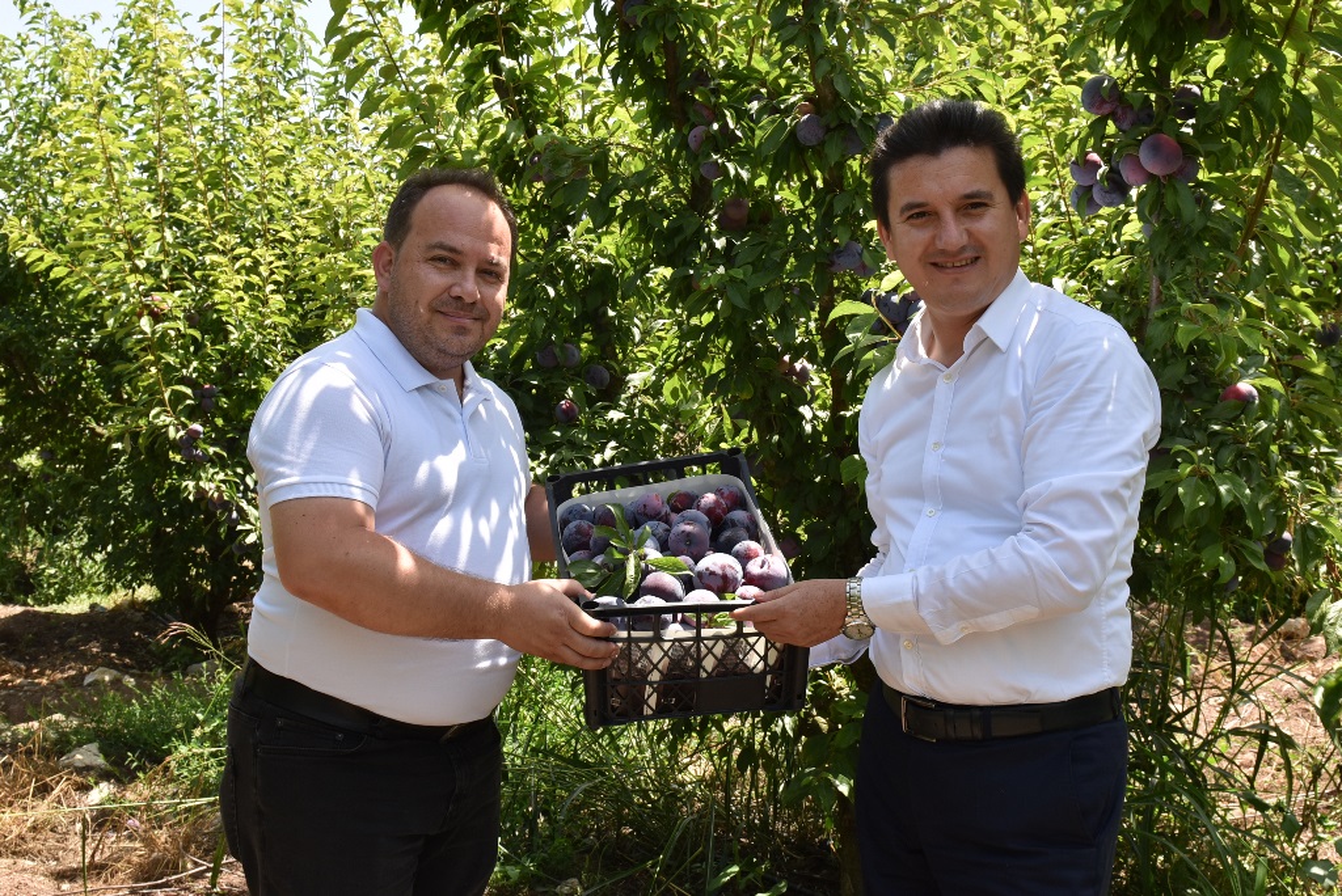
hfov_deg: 53.1
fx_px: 1343
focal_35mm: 36
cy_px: 448
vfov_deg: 36.9
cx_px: 671
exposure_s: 1/125
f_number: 10
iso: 200
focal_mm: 24
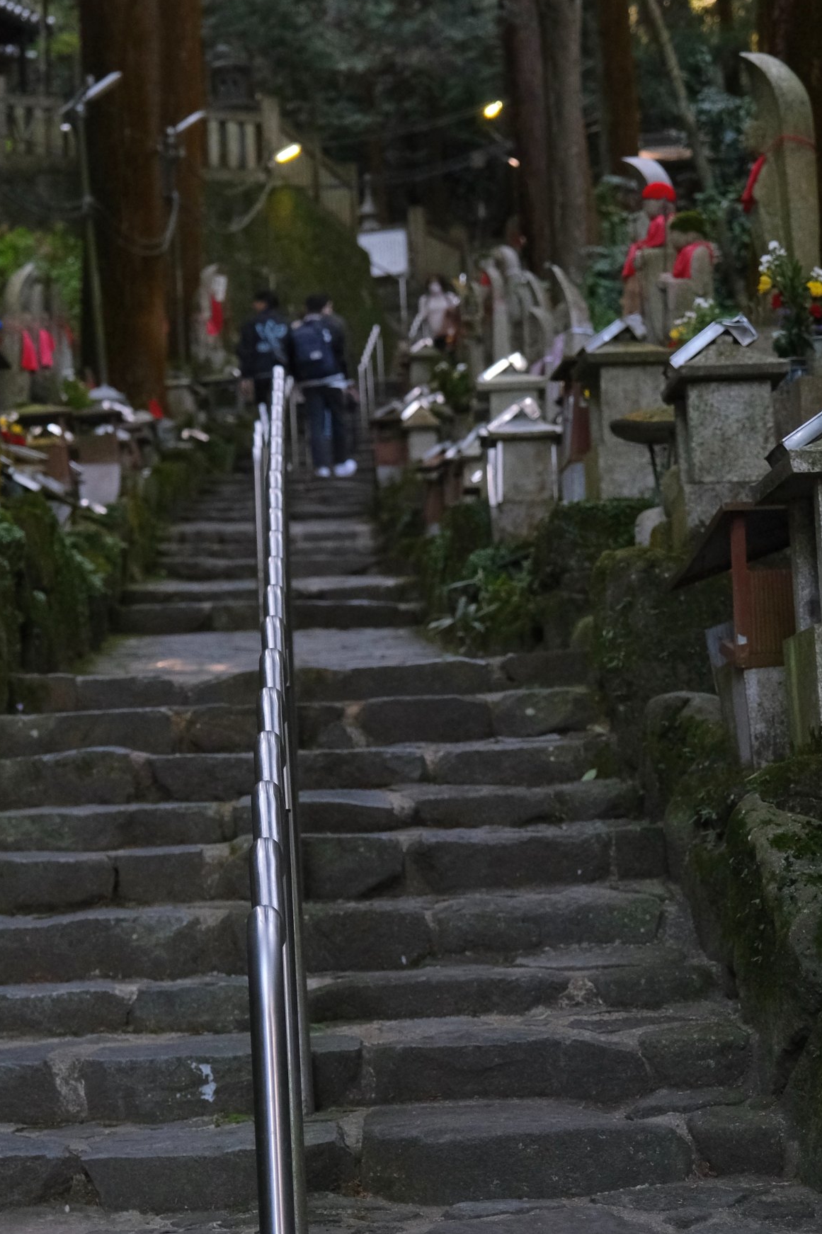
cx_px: 247
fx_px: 3049
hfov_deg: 15.3
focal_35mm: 89
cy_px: 426
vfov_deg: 22.8
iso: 1600
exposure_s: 1/320
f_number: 4
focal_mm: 41.1
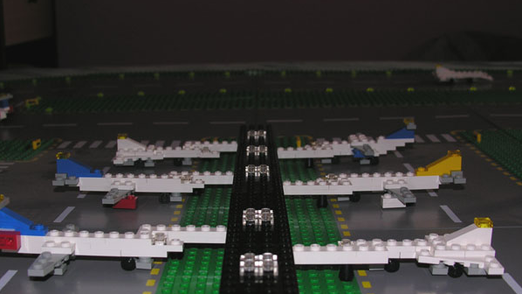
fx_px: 706
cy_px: 210
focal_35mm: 51
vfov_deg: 23.3
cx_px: 251
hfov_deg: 40.6
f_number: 2.8
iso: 50
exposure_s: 1/60.1
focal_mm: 8.9
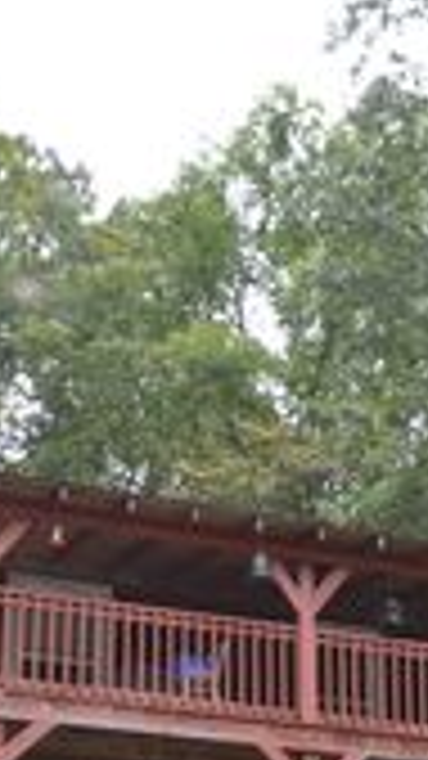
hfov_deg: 13.0
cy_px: 711
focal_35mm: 93
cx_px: 333
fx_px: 1877
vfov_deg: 22.3
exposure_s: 1/125
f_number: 4
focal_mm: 20
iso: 160
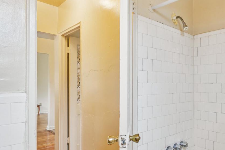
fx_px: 162
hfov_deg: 60.8
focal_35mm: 26
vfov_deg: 49.4
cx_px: 194
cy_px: 86
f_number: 7.1
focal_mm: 10
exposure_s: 1/5
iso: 100
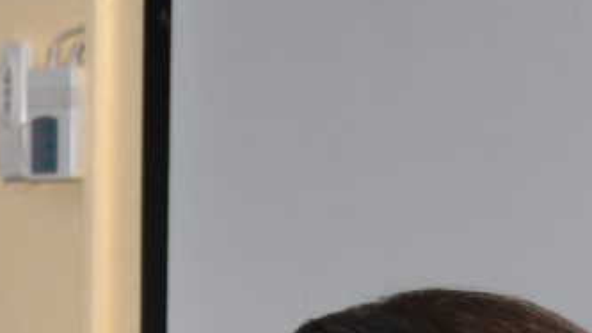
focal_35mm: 251
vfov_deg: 4.7
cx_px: -597
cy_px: 936
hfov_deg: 8.2
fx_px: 3938
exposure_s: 1/60.2
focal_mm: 26
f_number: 3.8
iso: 100
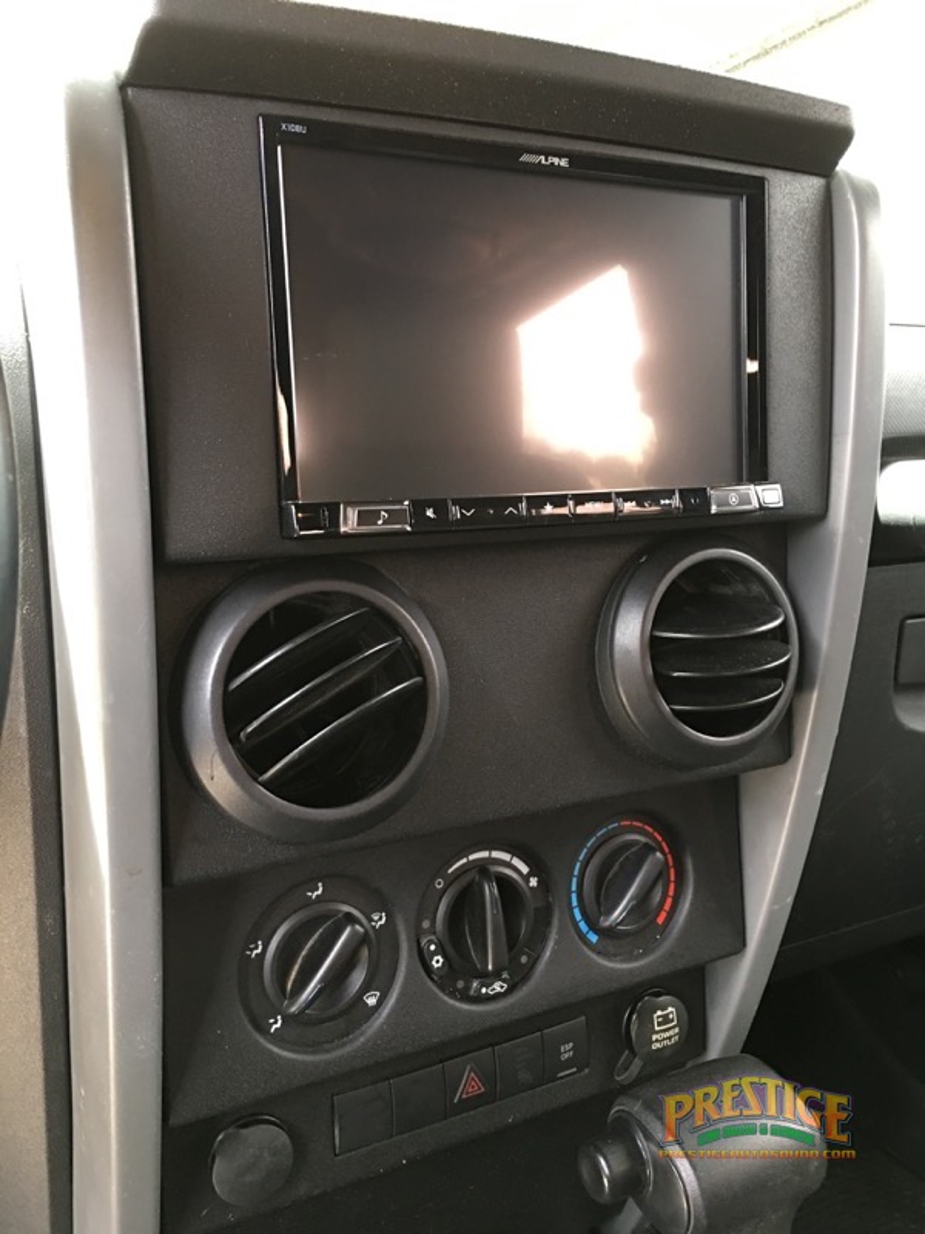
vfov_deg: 61.7
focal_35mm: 29
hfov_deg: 48.2
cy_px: 617
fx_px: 1033
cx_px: 462
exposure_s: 1/15
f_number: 2.2
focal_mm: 4.15
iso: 80
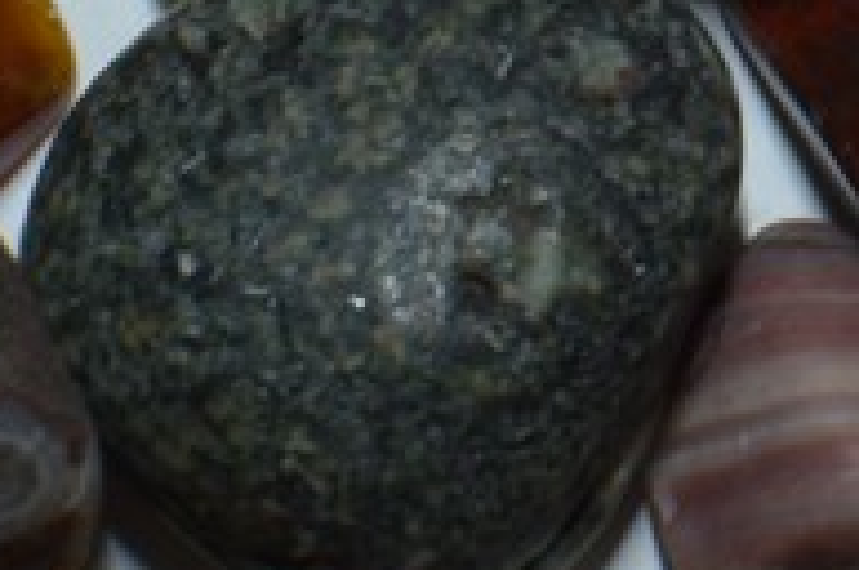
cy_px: -1031
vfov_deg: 3.8
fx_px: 8297
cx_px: 1687
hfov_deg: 5.8
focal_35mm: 348
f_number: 22
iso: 100
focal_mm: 35
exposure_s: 1/1.6
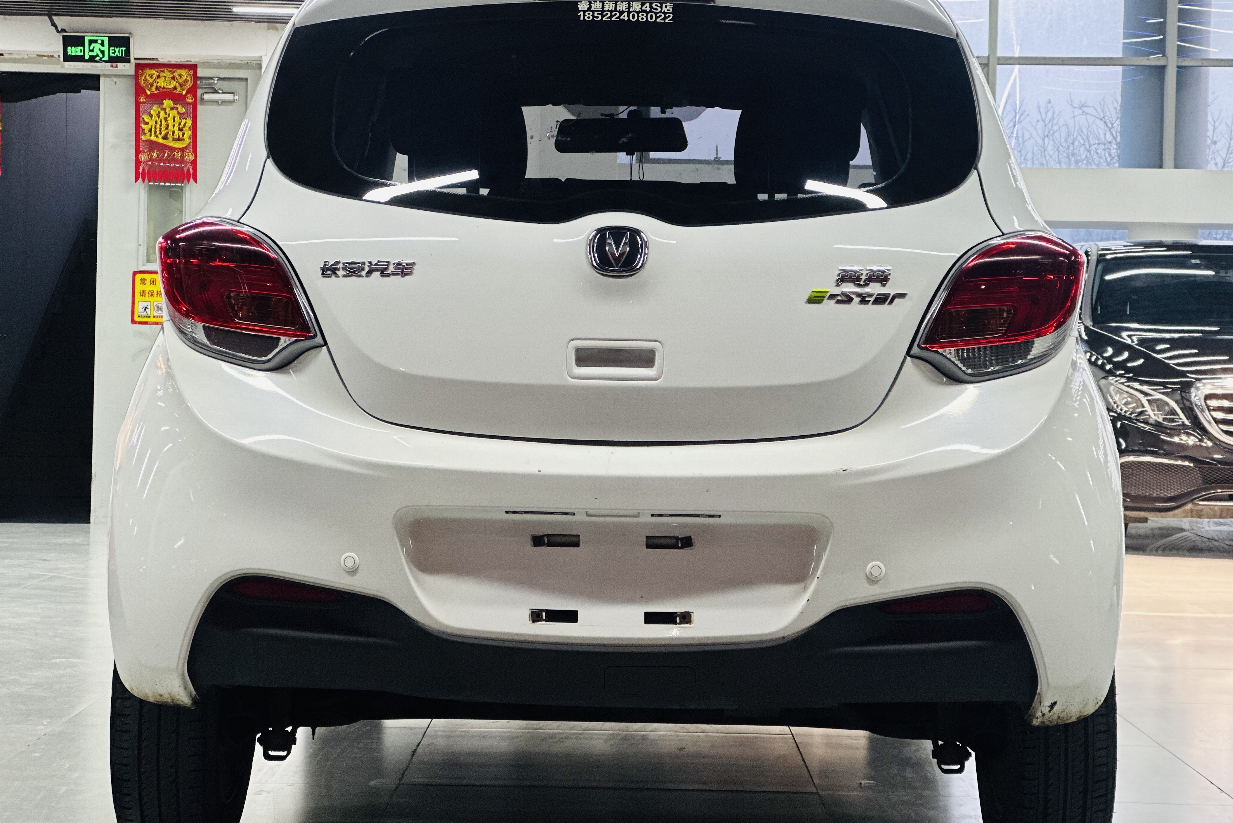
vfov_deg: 16.5
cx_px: 602
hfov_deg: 24.5
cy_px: 364
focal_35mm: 83
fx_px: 2843
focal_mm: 9
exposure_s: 1/33
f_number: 2.8
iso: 160
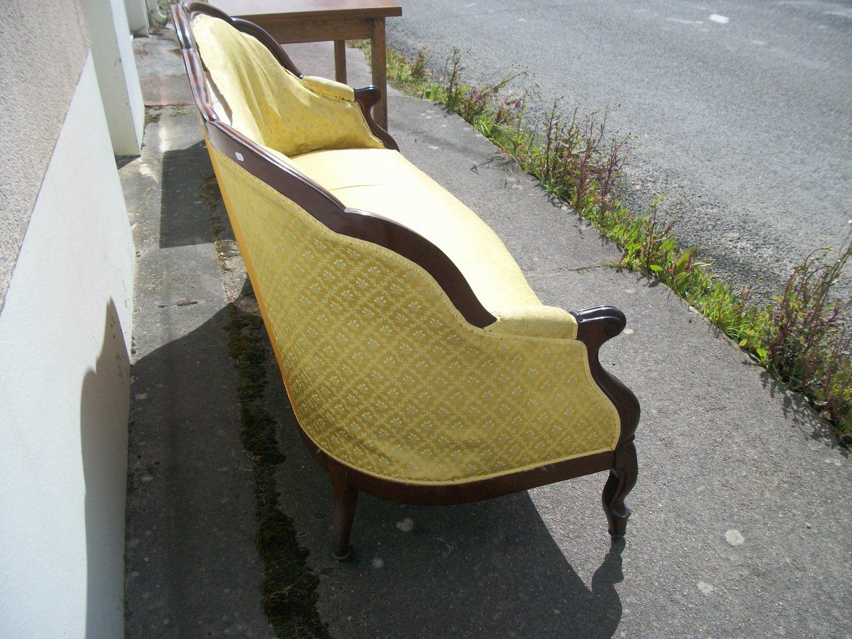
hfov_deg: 56.8
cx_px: 426
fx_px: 788
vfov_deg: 44.2
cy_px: 320
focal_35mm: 32
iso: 80
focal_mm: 5.7
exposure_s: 1/200
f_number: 8.8
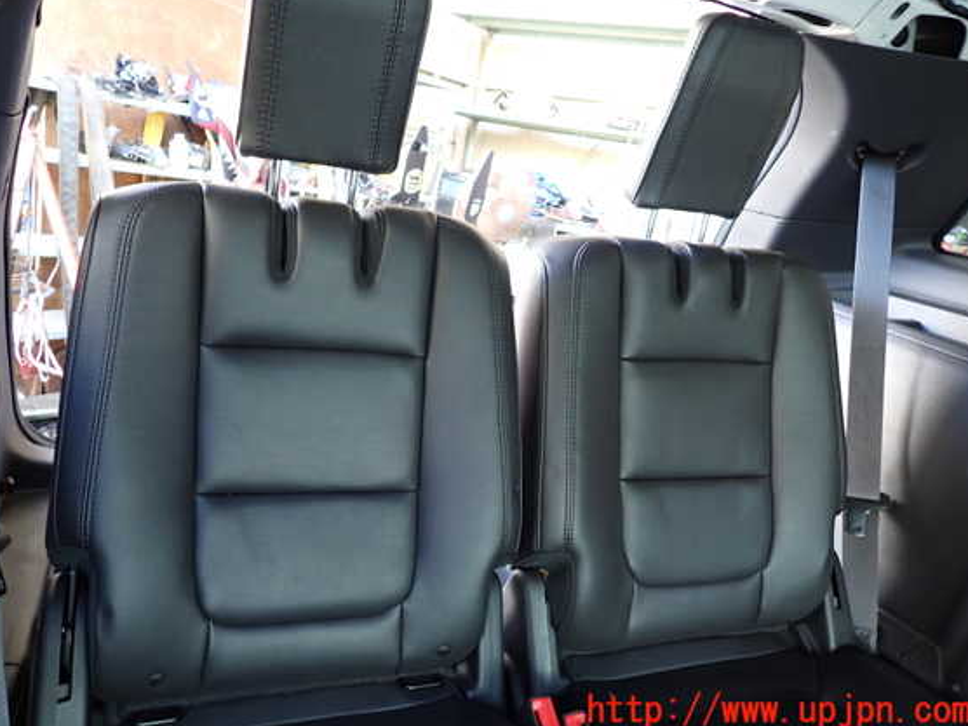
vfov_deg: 51.3
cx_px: 458
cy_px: 341
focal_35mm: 27
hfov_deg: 65.3
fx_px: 755
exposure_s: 1/30
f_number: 2
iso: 200
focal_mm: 4.5
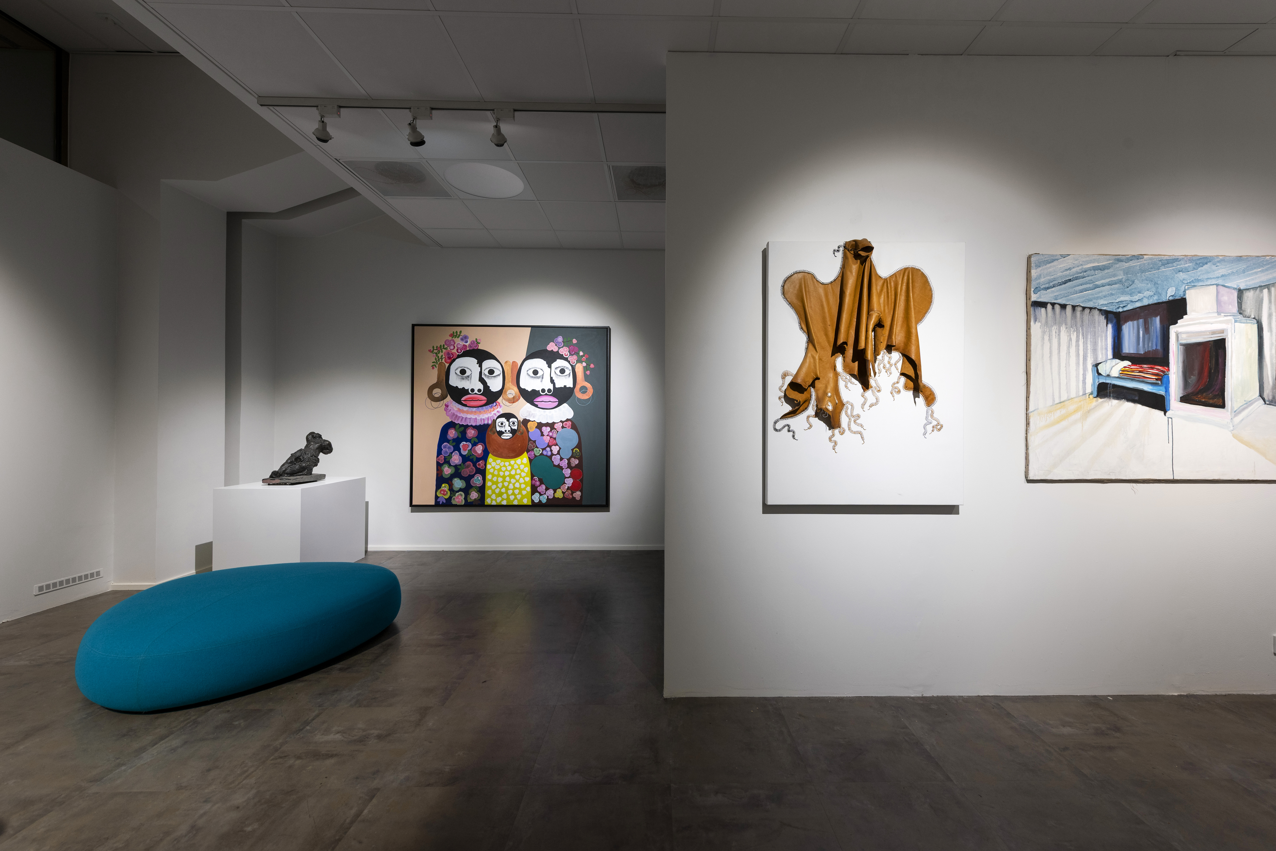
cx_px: 638
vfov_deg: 81.3
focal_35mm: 14
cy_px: 426
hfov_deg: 104.2
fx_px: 496
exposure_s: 1/5
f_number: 7.1
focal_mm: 14
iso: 320
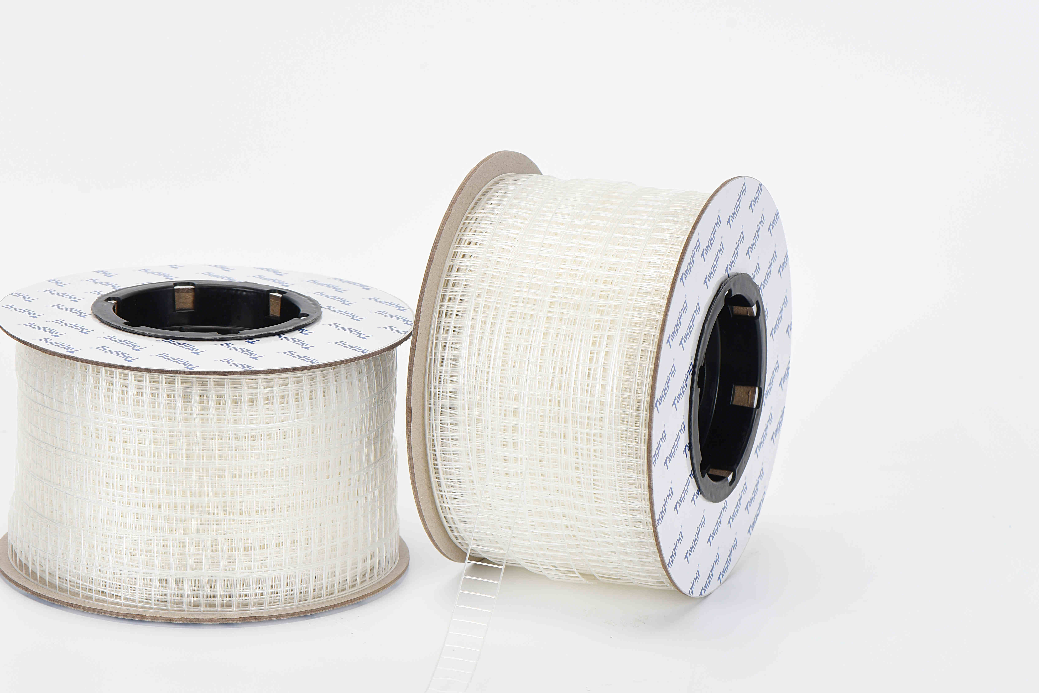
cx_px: 404
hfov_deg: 13.2
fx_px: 4503
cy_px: 335
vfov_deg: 8.8
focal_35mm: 156
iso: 125
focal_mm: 105
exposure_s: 1/125
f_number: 13
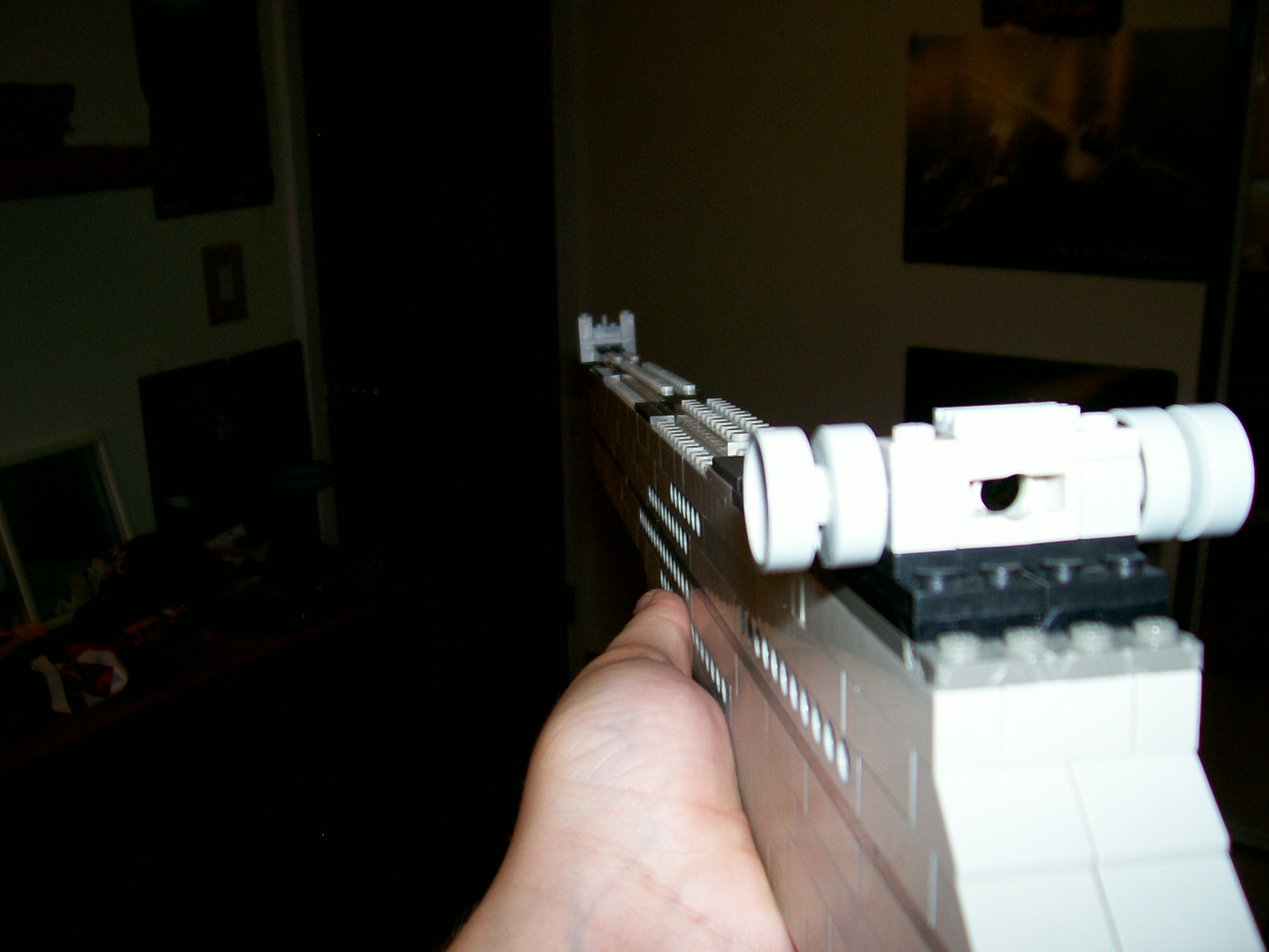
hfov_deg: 52.6
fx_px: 1283
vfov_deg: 40.7
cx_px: 620
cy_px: 467
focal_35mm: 35
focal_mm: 5.6
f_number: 2.7
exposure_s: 1/64
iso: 80
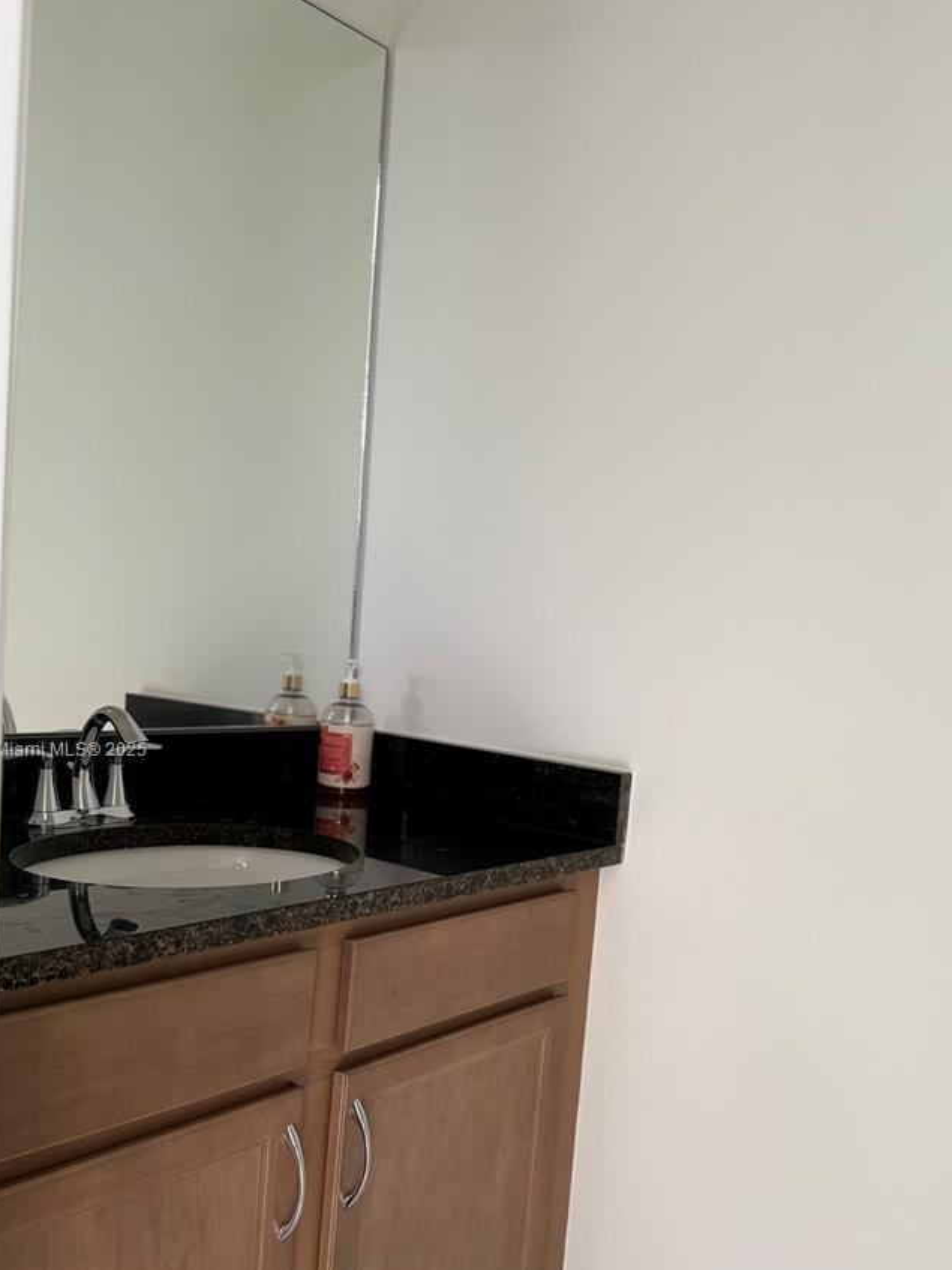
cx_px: 547
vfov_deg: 53.6
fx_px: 1247
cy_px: 751
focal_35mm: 34
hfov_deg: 41.7
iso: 80
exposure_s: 1/459
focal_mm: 6.76
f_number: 1.78
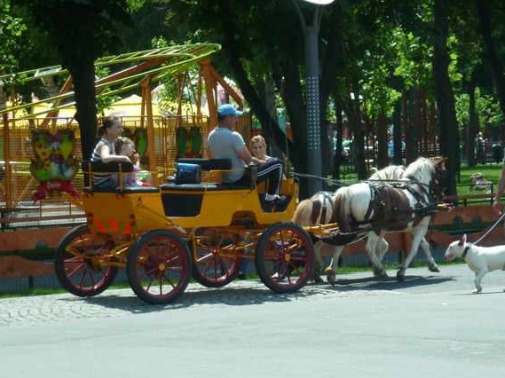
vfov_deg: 9.3
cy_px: 146
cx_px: 250
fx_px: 2318
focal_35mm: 159
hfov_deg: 12.4
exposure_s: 1/320
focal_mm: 20.2
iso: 125
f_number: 5.1
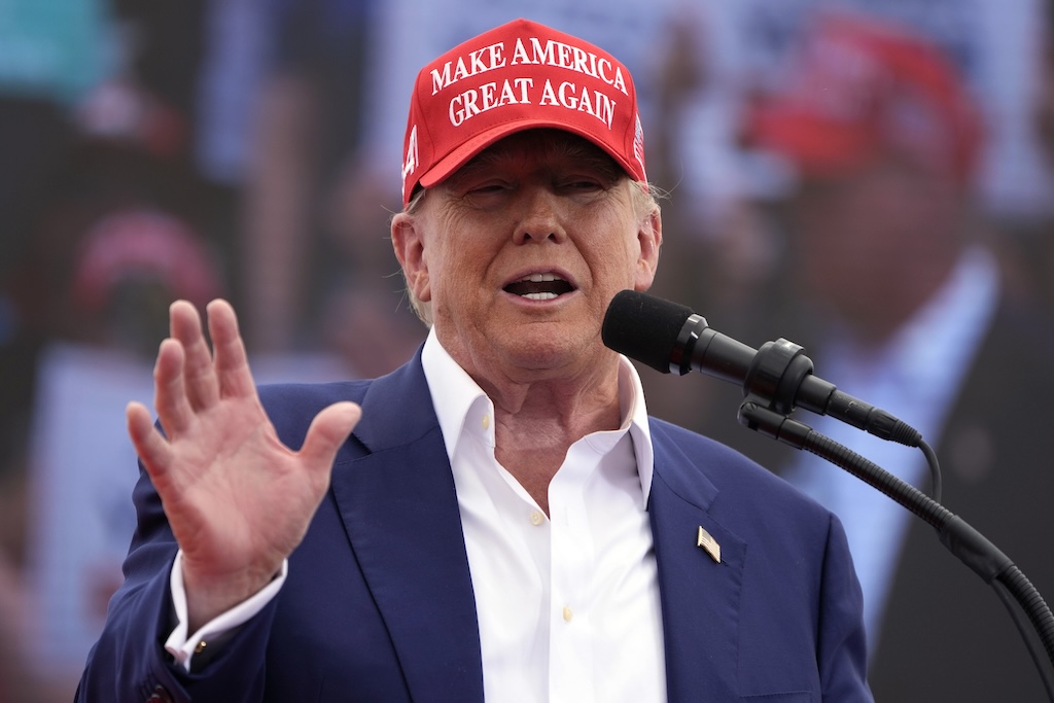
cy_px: 352
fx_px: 8169
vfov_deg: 4.9
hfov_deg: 7.4
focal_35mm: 279
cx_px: 527
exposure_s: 1/2500
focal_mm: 279
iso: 500
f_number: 5.6
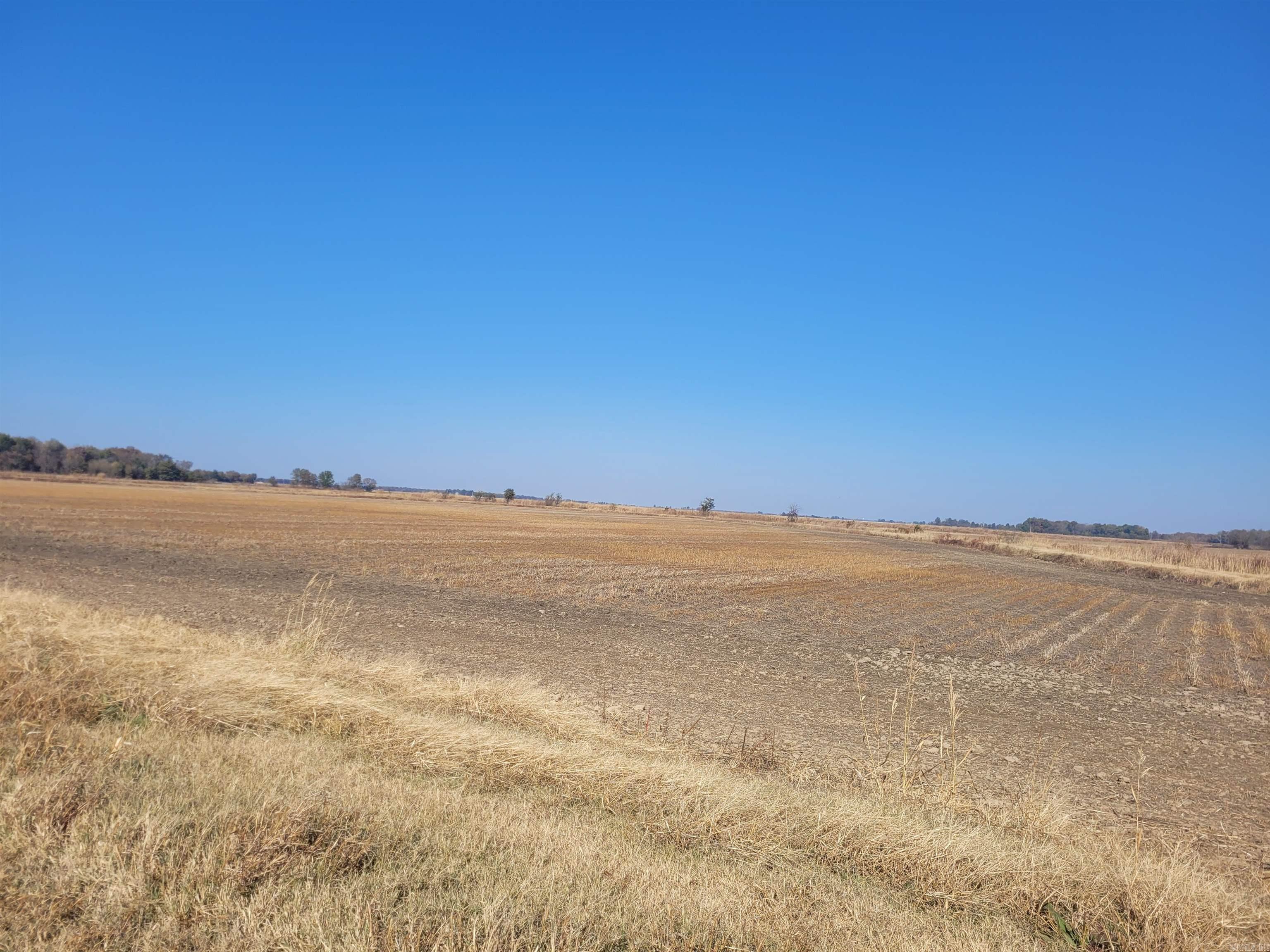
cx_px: 635
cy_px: 476
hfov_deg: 67.3
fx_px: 954
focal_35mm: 26
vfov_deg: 53.1
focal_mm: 5.4
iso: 40
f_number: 1.8
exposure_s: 1/2723
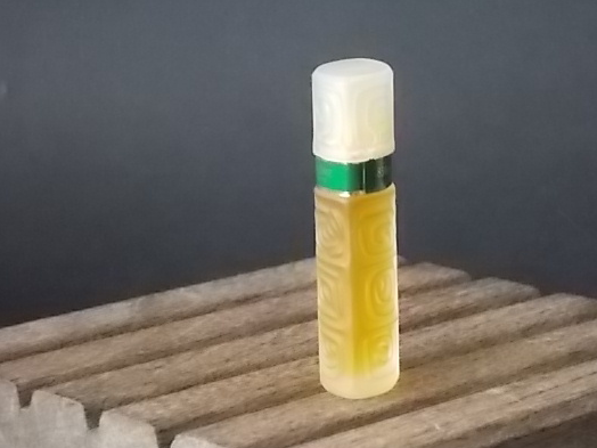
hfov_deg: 14.3
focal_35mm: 138
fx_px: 2380
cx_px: 352
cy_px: 235
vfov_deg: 10.7
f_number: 6
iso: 800
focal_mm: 20.1
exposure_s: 1/80
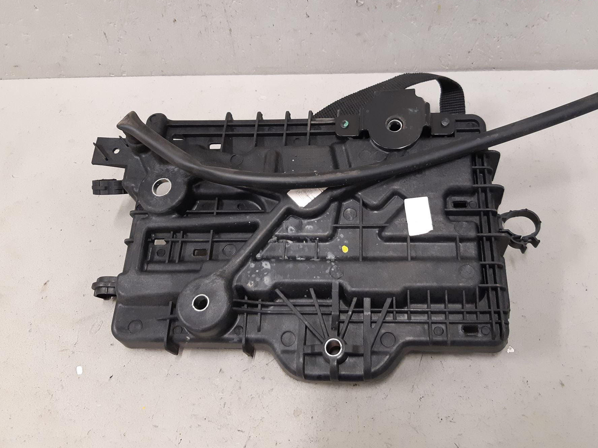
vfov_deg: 46.7
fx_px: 518
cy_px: 200
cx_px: 329
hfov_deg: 59.8
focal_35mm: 30
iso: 250
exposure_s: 1/50
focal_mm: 3.93
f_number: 1.7
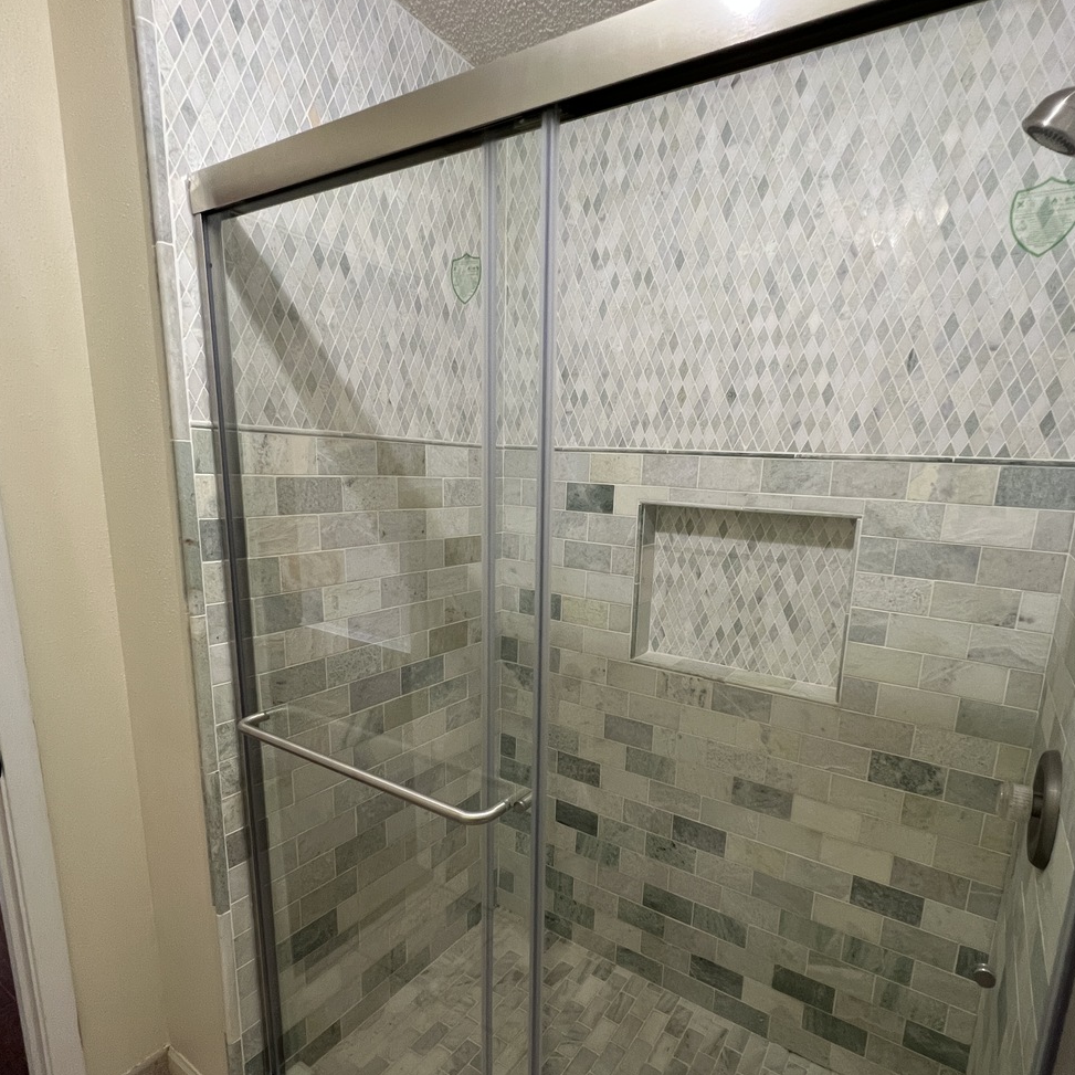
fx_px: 597
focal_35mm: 17
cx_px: 590
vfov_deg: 83.5
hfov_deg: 83.7
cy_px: 611
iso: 200
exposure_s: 1/60
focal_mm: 1.57
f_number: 1.8
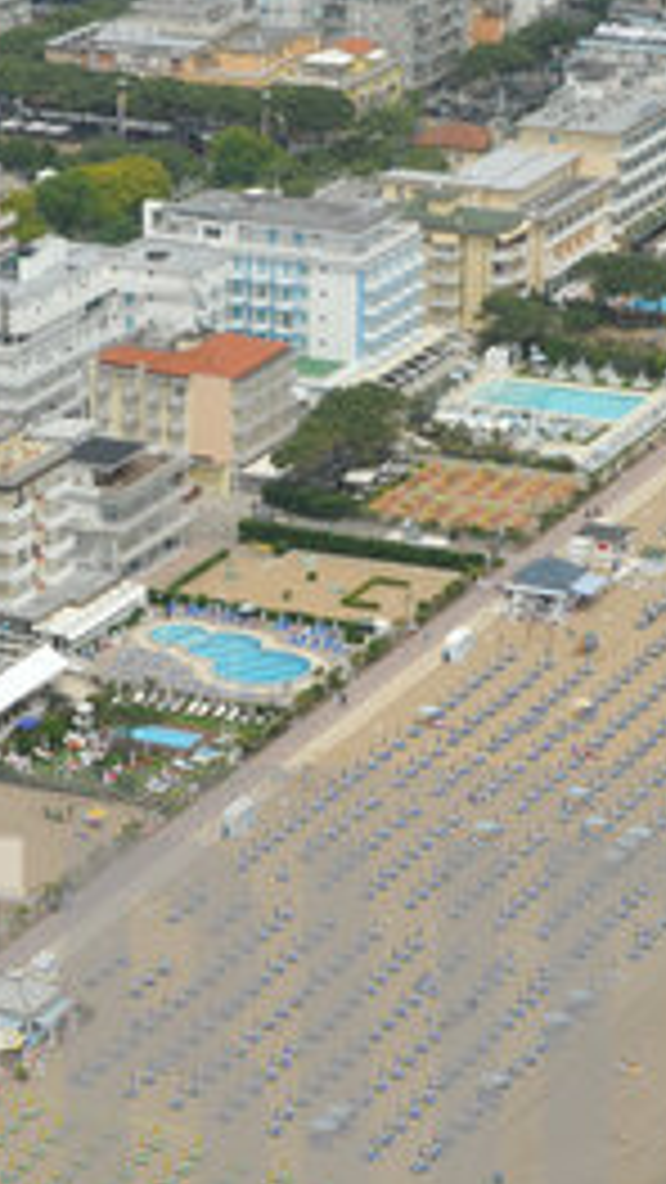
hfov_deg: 9.4
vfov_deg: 16.6
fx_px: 4049
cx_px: 43
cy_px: 774
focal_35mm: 129
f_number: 9
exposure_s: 1/1000
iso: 400
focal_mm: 45
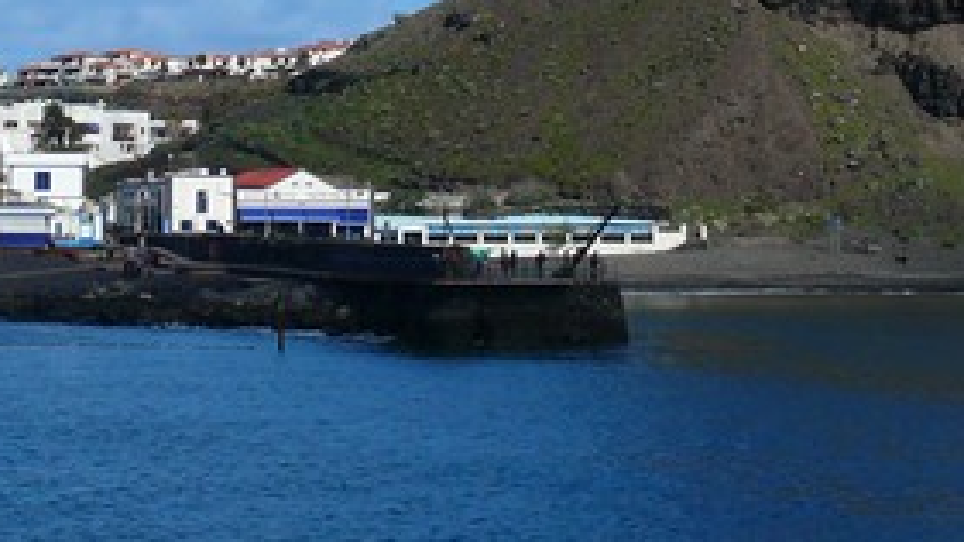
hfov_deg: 17.1
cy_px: -58
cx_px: 233
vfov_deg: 9.6
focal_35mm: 125
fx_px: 3195
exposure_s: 1/320
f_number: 5.6
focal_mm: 9.1
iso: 100
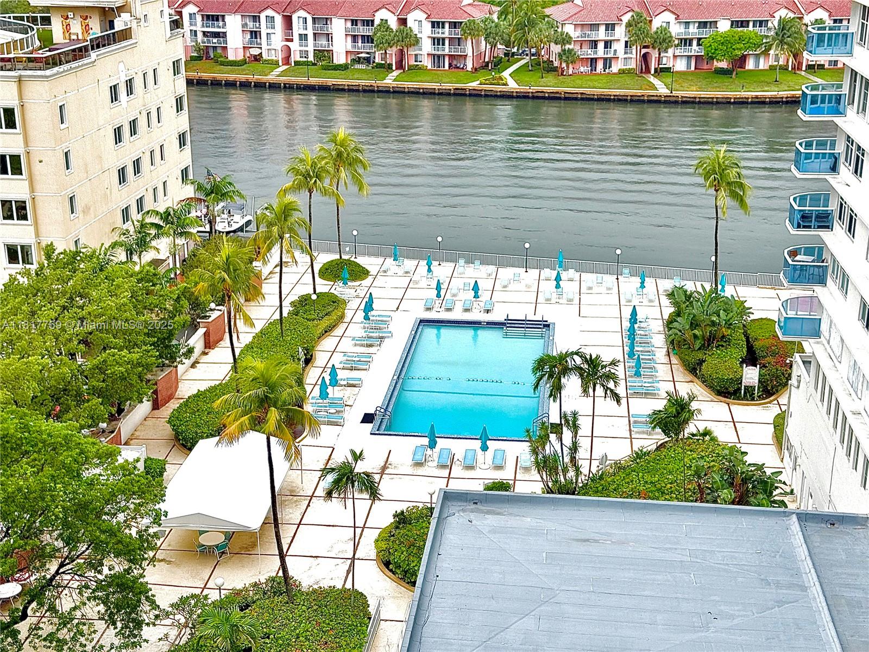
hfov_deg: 39.7
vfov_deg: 30.3
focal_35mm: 48
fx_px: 1205
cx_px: 434
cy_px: 326
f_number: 1.78
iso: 64
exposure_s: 1/762
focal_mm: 6.76
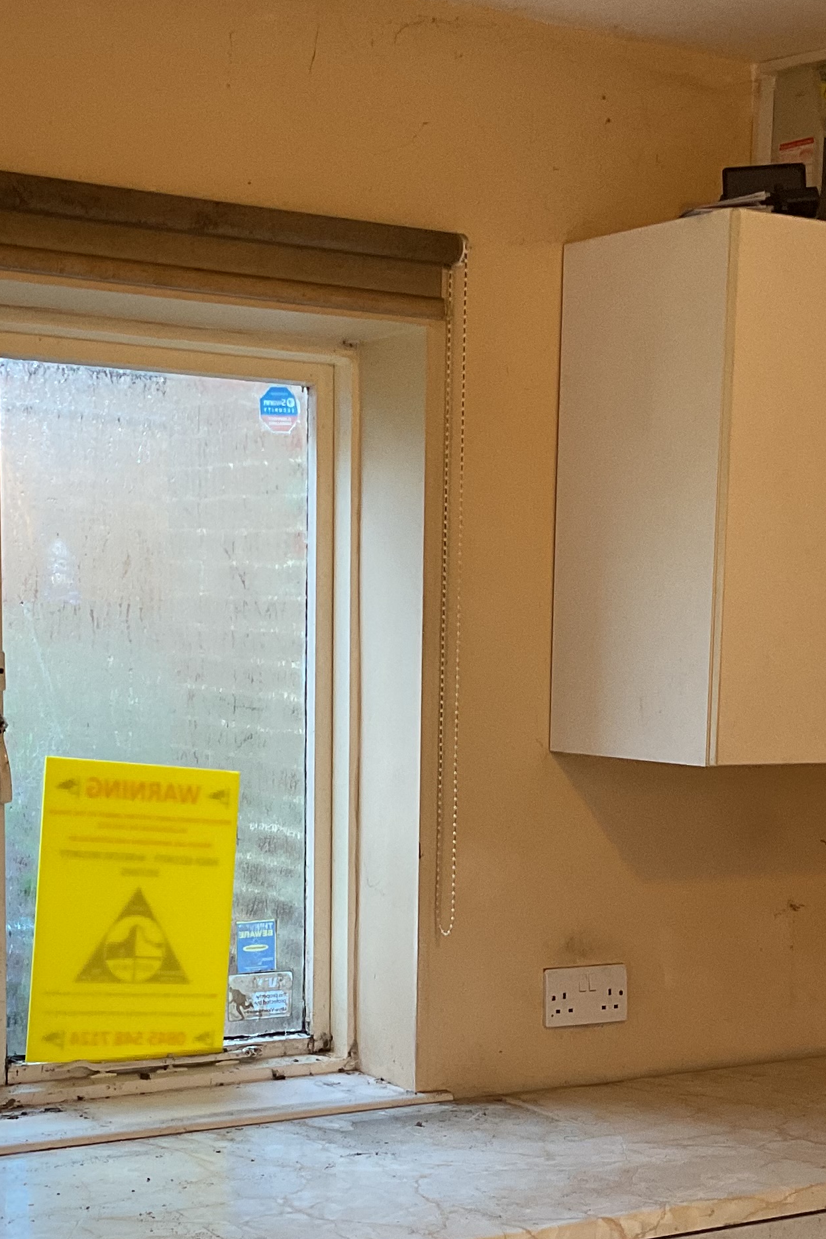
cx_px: 495
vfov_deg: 30.5
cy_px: 922
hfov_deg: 20.9
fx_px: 2237
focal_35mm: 65
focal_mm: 3
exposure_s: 1/50
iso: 80
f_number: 1.8
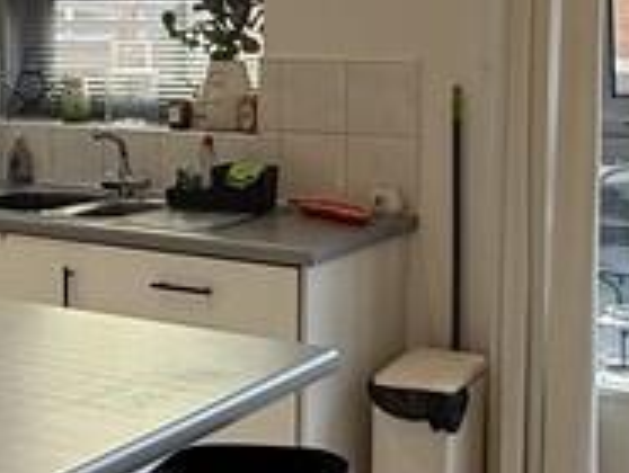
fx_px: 1401
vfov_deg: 19.1
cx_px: 159
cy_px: 152
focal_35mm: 77
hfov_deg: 25.0
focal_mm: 2.22
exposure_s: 1/100
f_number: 2.2
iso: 100
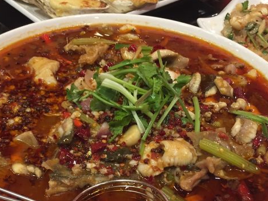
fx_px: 333
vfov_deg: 33.1
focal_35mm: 43
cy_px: 143
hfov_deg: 43.8
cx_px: 119
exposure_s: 1/30
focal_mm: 4.15
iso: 125
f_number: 2.2
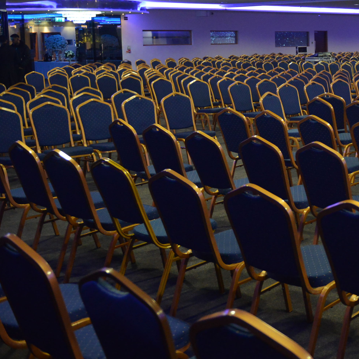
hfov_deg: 26.4
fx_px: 669
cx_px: 440
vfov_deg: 29.8
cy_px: 109
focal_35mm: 57
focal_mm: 24
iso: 3200
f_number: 2.8
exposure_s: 1/125
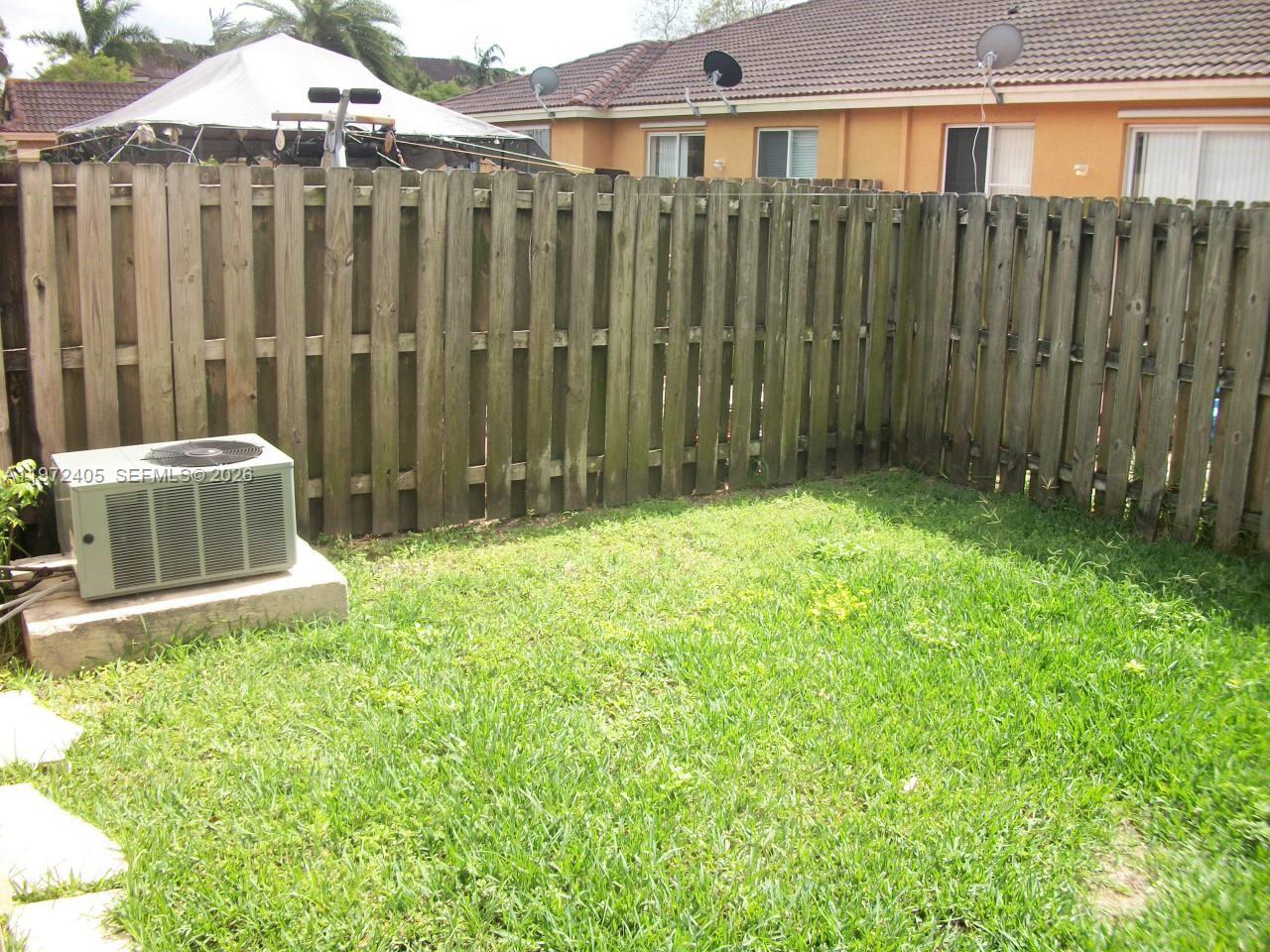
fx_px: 1174
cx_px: 635
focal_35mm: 32
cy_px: 476
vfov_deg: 44.2
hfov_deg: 56.8
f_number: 8.8
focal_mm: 5.7
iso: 80
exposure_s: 1/80
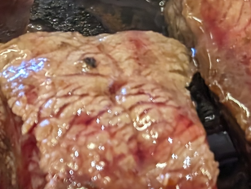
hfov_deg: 8.5
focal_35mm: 221
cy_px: 102
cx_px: -257
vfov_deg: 6.7
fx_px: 1604
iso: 153
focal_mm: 6.9
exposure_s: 1/120
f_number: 1.68
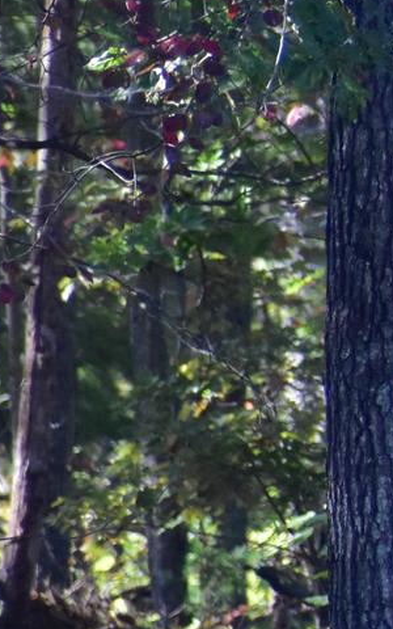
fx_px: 33520
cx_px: 1238
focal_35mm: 1956
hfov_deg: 0.7
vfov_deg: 1.1
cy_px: 153
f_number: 6.3
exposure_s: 1/800
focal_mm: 300
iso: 1400
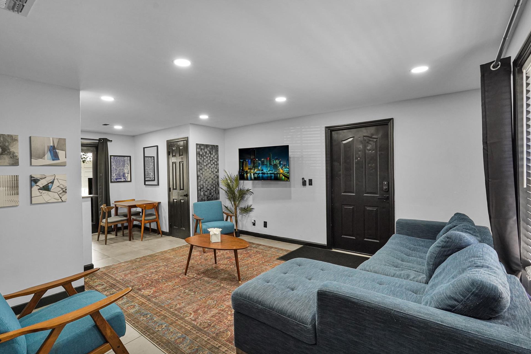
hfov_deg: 93.2
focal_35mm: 17
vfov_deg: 70.4
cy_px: 172
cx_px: 254
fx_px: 251
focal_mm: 16
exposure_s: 1/30
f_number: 9
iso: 2500
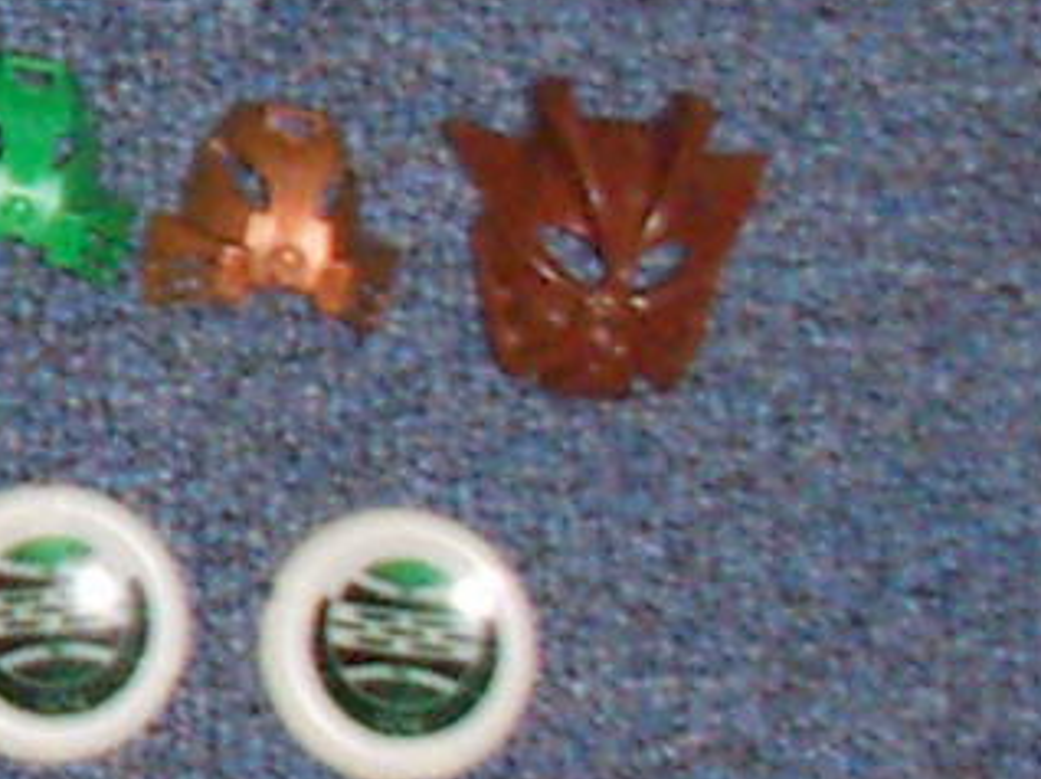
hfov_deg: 8.0
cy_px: 111
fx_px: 6972
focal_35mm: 232
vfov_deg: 6.4
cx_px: -1296
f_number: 6.7
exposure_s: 1/50
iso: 200
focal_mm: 4.7
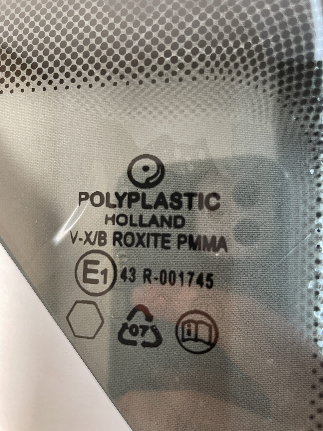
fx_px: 323
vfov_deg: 67.3
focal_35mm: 26
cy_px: 216
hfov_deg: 53.1
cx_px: 162
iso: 125
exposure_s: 1/50
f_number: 1.6
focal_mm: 4.2
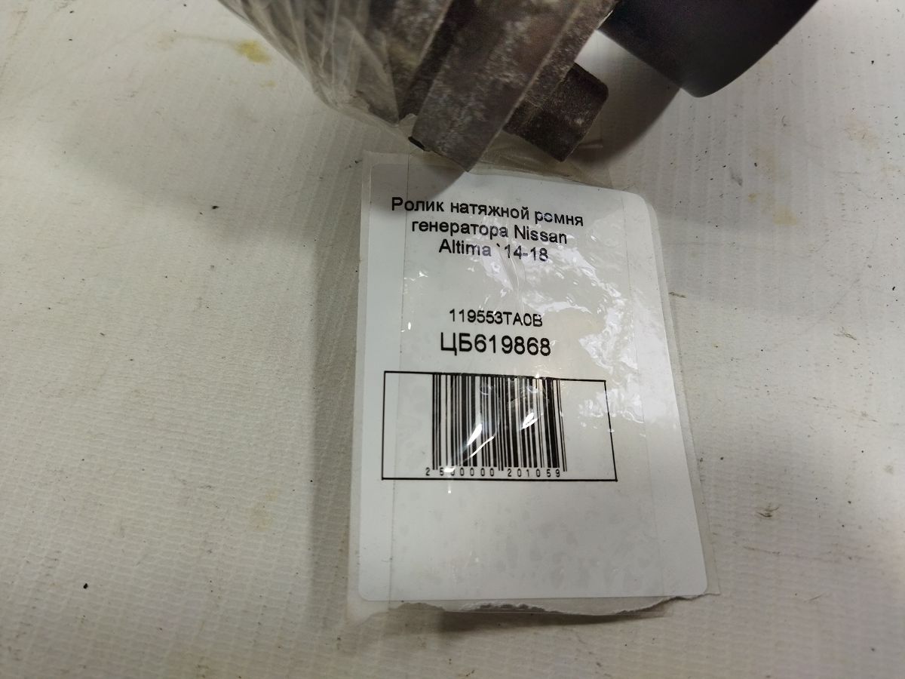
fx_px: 706
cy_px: 340
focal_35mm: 27
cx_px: 452
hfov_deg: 65.3
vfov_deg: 51.4
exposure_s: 1/140
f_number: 1.79
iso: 100
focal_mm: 4.71
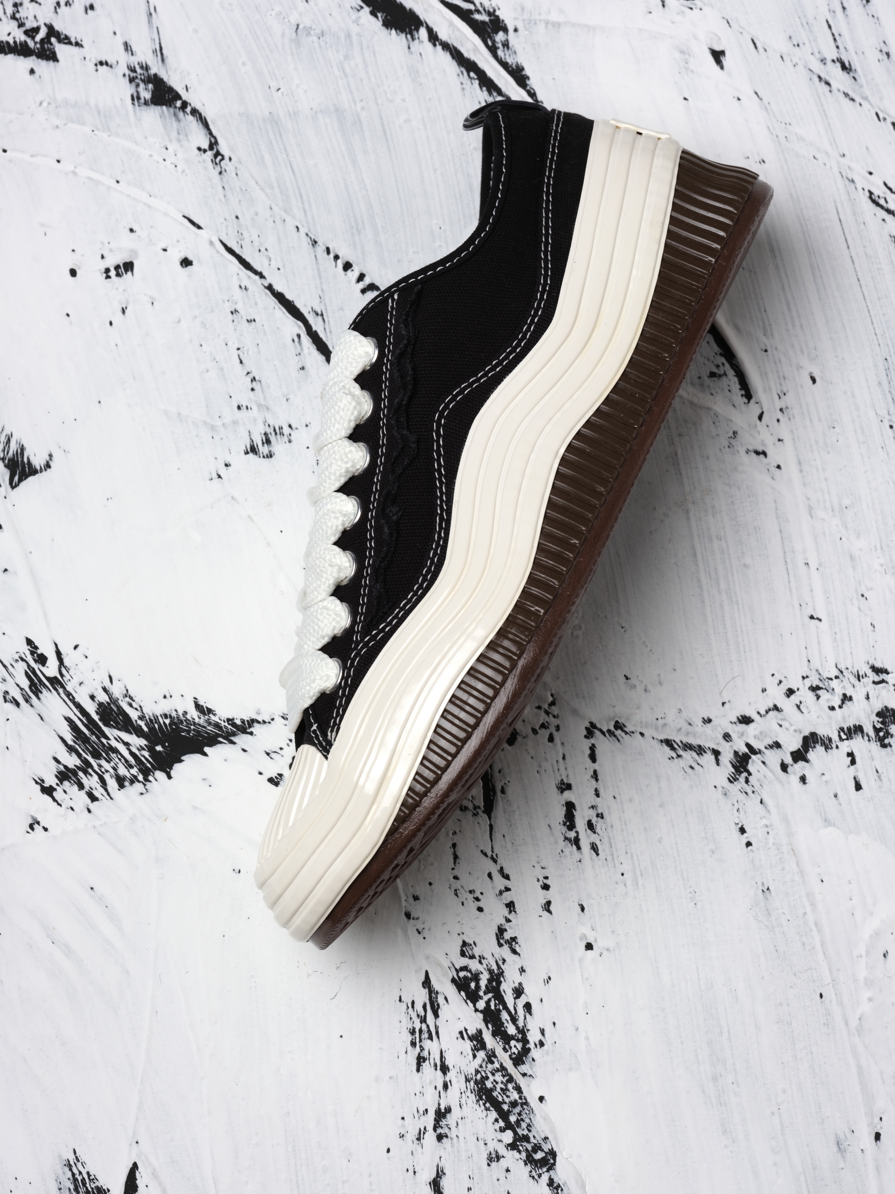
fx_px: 3275
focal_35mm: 95
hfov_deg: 15.6
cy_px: 597
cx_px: 448
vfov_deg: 20.7
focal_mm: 120
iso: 160
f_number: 16
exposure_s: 1/100
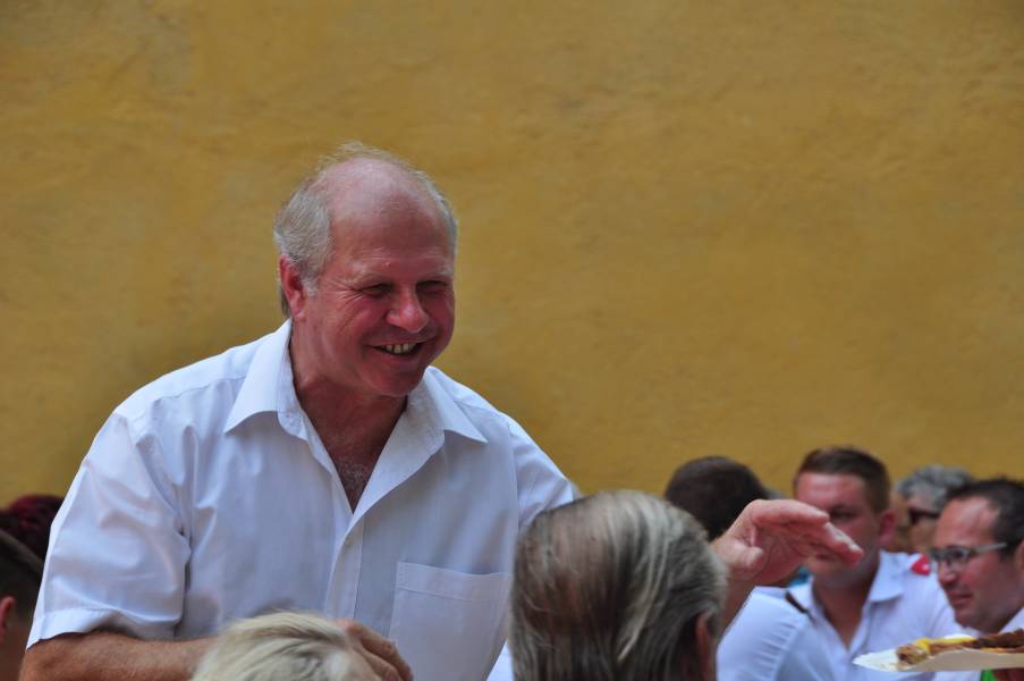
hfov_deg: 11.4
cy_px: 340
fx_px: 5114
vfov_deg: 7.6
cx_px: 512
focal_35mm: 180
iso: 250
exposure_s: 1/125
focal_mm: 120
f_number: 7.1
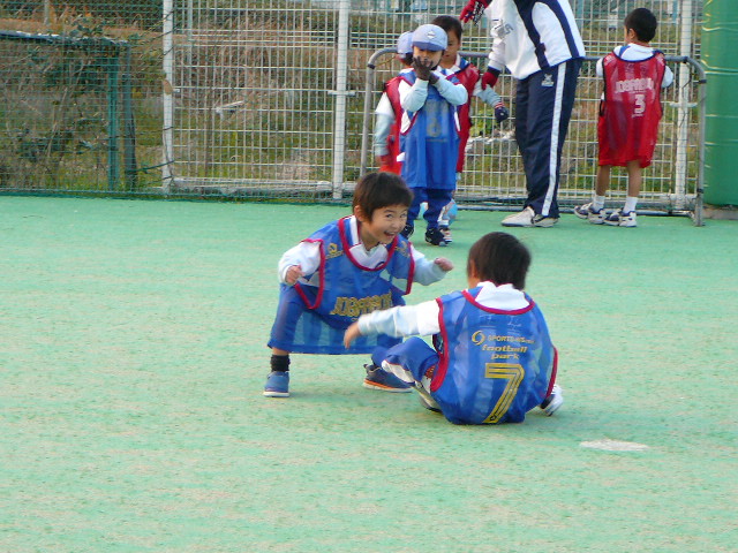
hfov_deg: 12.3
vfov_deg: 9.3
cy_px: 276
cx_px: 369
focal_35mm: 160
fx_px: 3411
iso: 100
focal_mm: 19
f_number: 3.9
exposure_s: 1/50
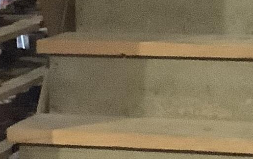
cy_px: -167
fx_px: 1318
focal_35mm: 191
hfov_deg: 10.9
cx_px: 54
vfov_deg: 6.6
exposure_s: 1/17
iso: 640
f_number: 2.4
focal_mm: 3.3
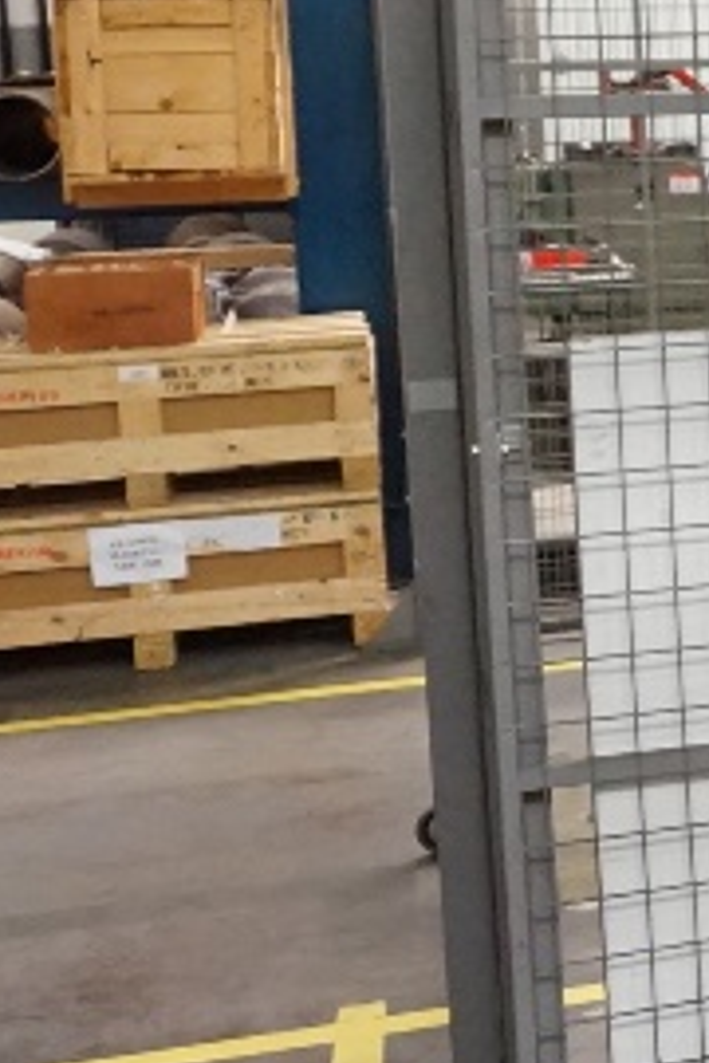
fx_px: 2688
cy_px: 266
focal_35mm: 91
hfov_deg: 11.8
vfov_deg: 22.2
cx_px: 1788
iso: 3200
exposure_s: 1/160
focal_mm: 16
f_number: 3.5
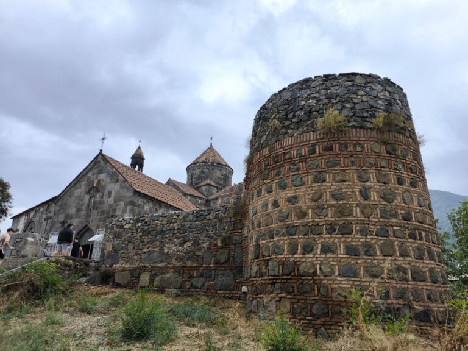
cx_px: 234
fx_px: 324
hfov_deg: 71.6
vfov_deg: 56.8
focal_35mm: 24
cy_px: 176
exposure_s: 1/1421
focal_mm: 6.92
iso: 50
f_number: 1.9
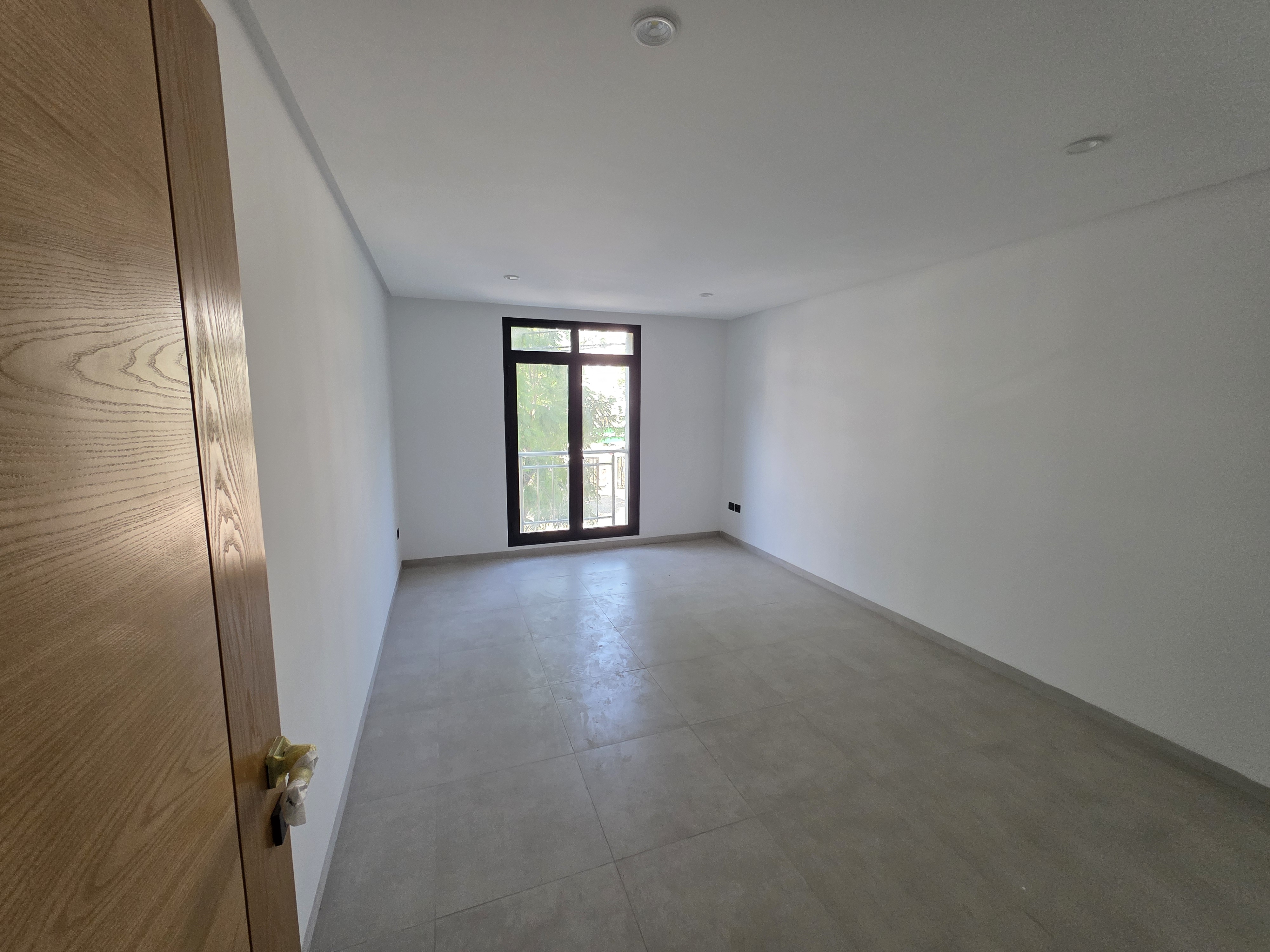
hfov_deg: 106.2
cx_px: 635
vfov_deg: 89.9
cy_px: 476
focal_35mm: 13
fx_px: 477
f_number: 1.9
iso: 400
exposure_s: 1/240
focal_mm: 2.2
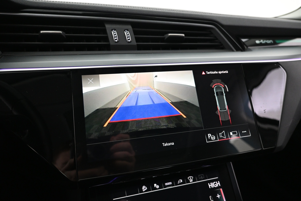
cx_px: 150
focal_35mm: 24
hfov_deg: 73.7
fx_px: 201
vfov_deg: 53.1
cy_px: 100
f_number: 3.5
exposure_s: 1/25
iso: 1600
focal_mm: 16
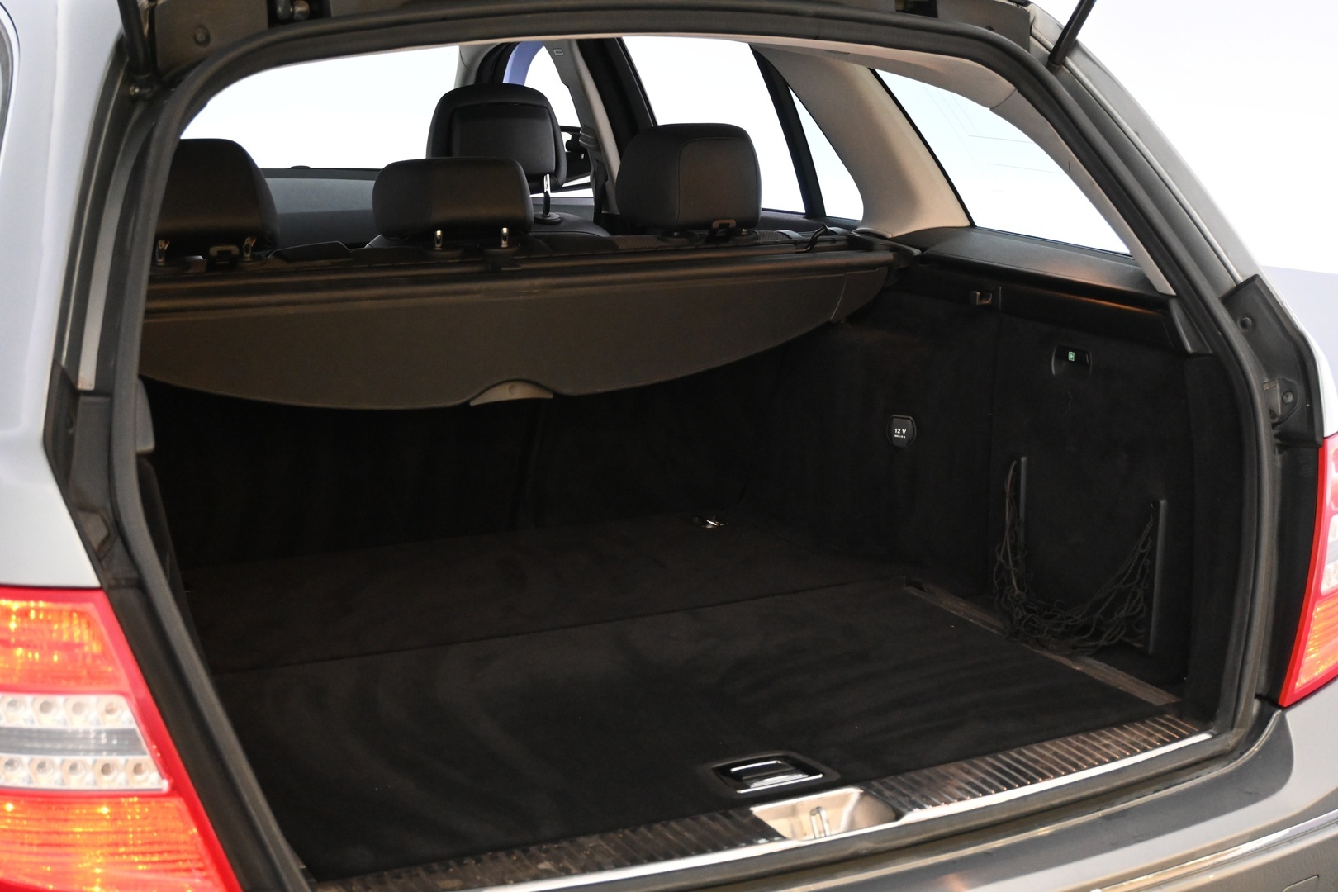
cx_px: 669
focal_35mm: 49
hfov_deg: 40.5
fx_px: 1812
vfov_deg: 27.7
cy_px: 446
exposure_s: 1/50
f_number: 5
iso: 4000
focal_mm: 32.5
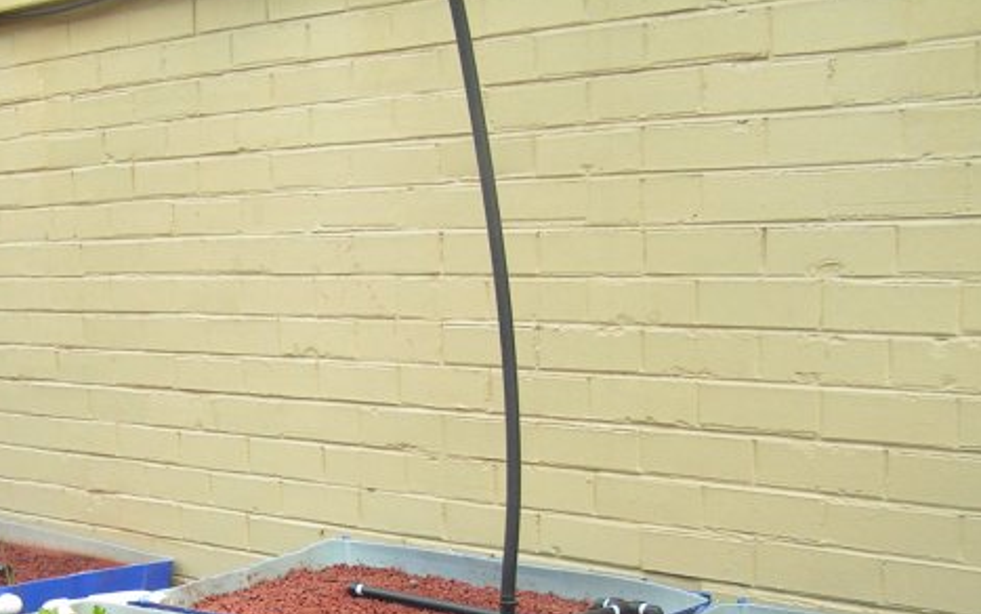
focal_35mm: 69
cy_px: 616
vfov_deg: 18.4
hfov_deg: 29.3
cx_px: 250
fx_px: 1845
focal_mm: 6.3
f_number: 2.8
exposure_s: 1/40
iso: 100
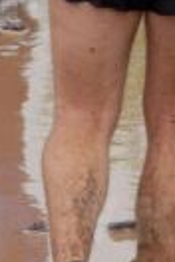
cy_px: 40
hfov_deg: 2.9
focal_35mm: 476
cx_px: 126
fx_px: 3471
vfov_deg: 4.3
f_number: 8
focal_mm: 70
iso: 250
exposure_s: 1/250
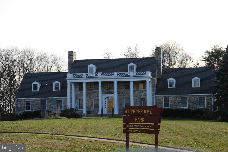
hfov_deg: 22.2
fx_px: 582
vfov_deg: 14.8
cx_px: 114
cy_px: 76
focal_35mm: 92
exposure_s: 1/200
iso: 200
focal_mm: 92
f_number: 7.1
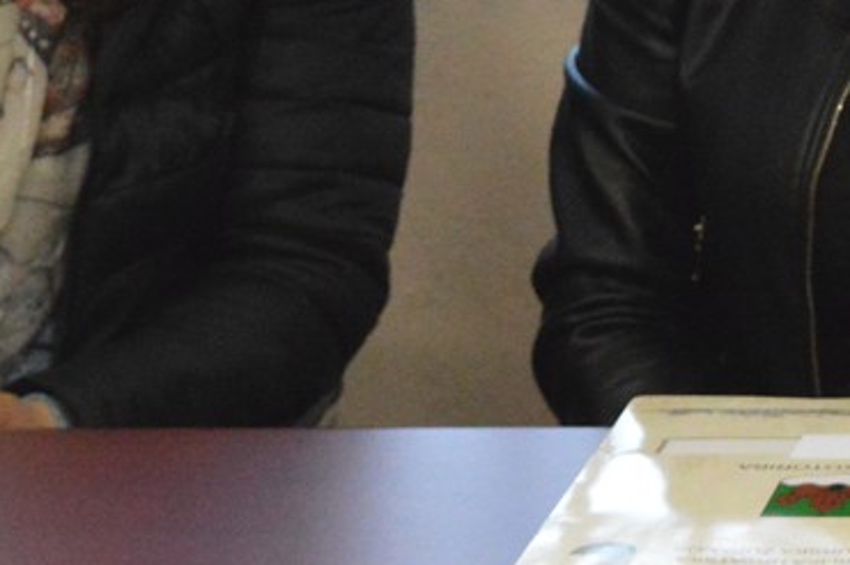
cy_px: -117
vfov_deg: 5.2
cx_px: 1215
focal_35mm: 263
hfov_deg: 7.7
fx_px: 6204
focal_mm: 40
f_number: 6.3
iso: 3200
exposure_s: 1/160
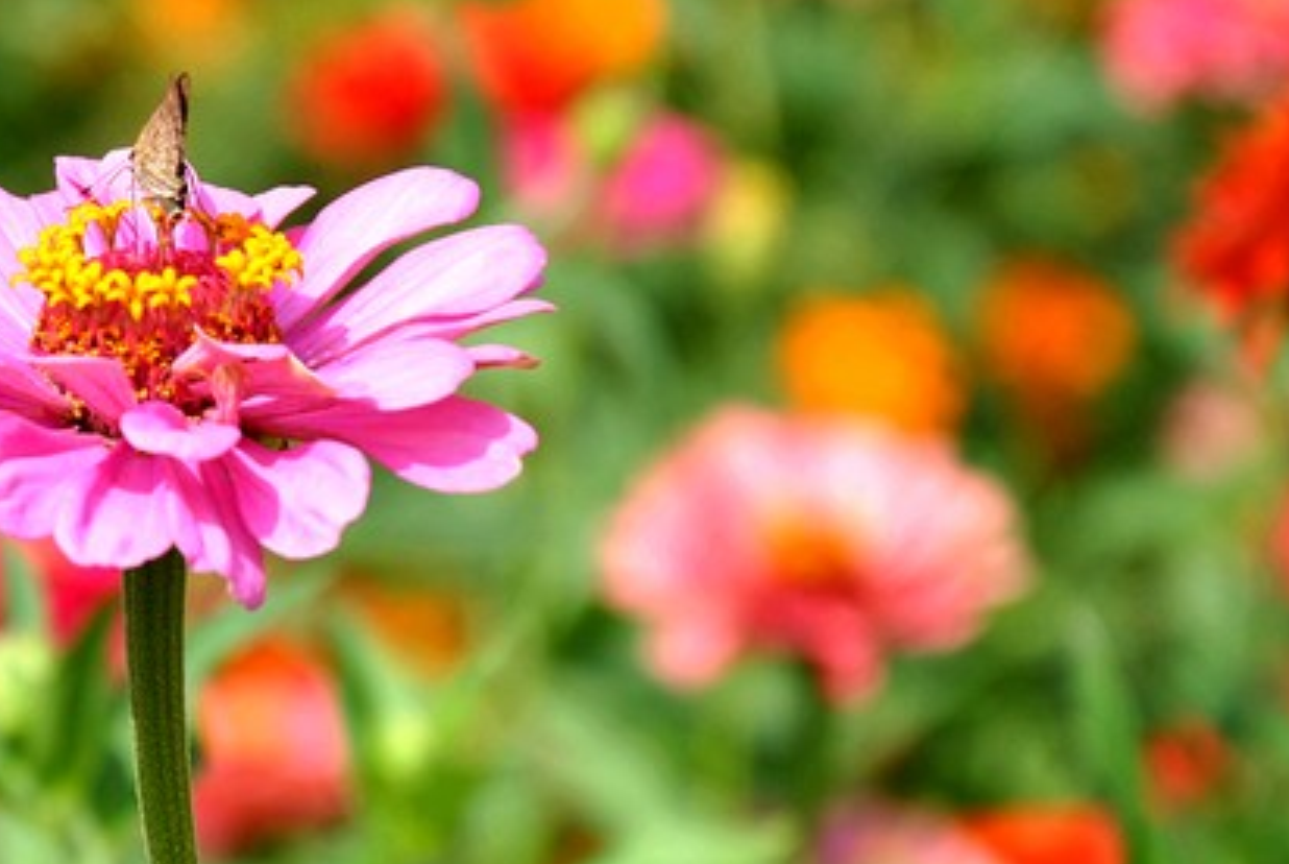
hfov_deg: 6.0
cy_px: 357
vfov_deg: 4.0
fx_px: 12338
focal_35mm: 344
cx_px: 110
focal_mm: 105
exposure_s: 1/250
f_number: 5.6
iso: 100
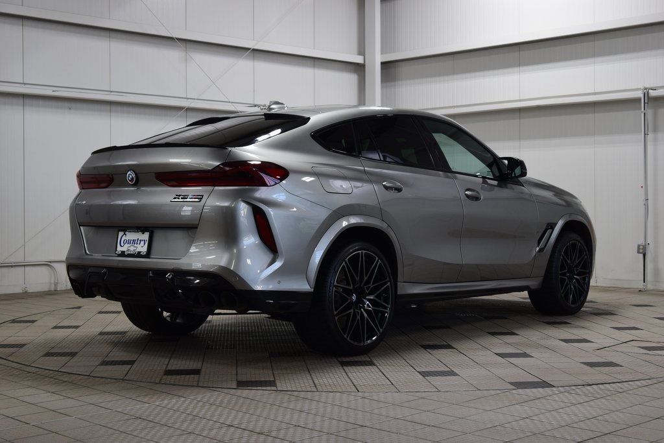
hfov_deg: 36.9
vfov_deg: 25.1
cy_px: 222
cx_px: 332
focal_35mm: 54
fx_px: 996
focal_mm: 36
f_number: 7.1
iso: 400
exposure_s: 1/25
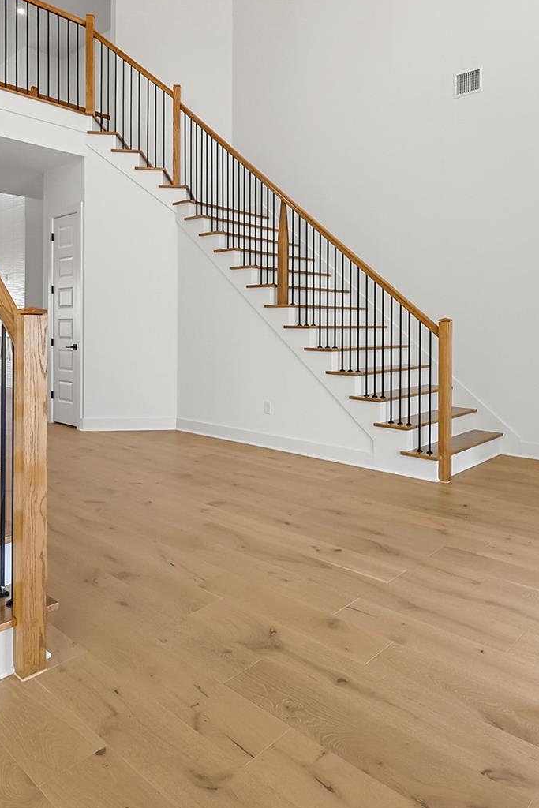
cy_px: 317
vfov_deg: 72.8
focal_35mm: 24
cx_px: 332
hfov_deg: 52.7
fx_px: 539
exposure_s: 1/10
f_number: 11
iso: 800
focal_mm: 12
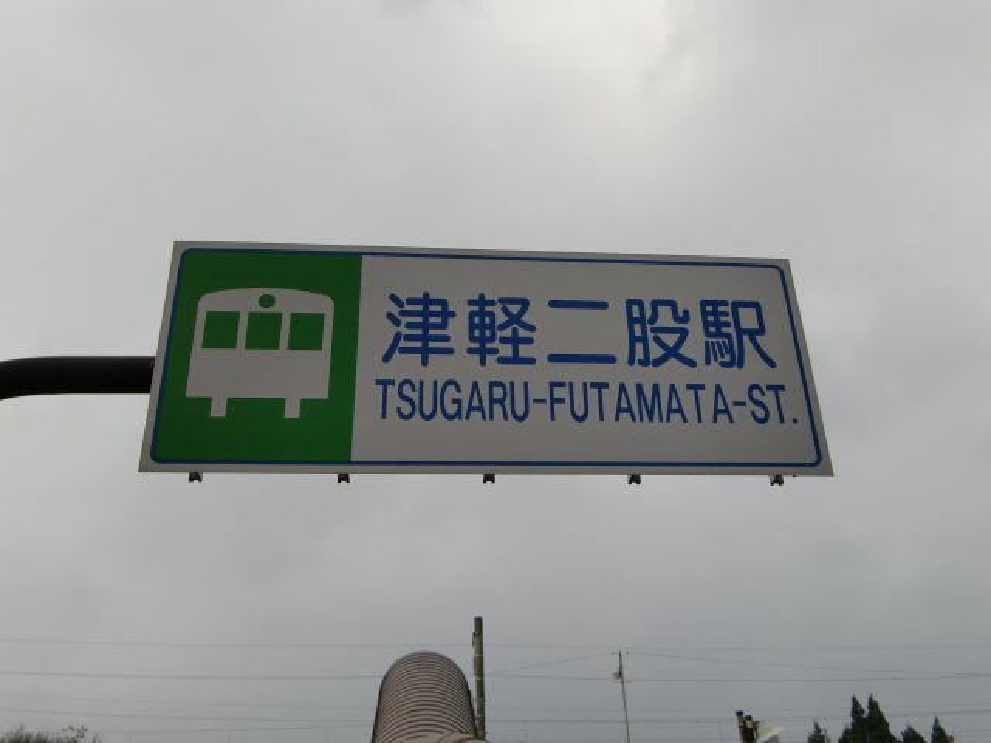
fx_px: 1117
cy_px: 372
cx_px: 496
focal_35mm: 39
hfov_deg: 47.9
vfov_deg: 36.8
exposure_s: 1/1000
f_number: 3
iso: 64
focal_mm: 6.9
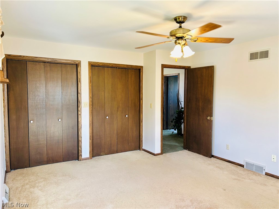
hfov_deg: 67.3
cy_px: 104
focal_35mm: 26
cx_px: 140
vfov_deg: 53.1
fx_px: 210
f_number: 1.5
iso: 80
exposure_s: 1/60
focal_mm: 5.7
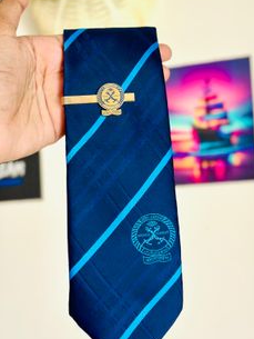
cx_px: 130
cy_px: 159
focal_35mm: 63
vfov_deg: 30.7
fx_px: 616
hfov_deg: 23.3
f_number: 1.78
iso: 125
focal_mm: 6.86
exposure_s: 1/88
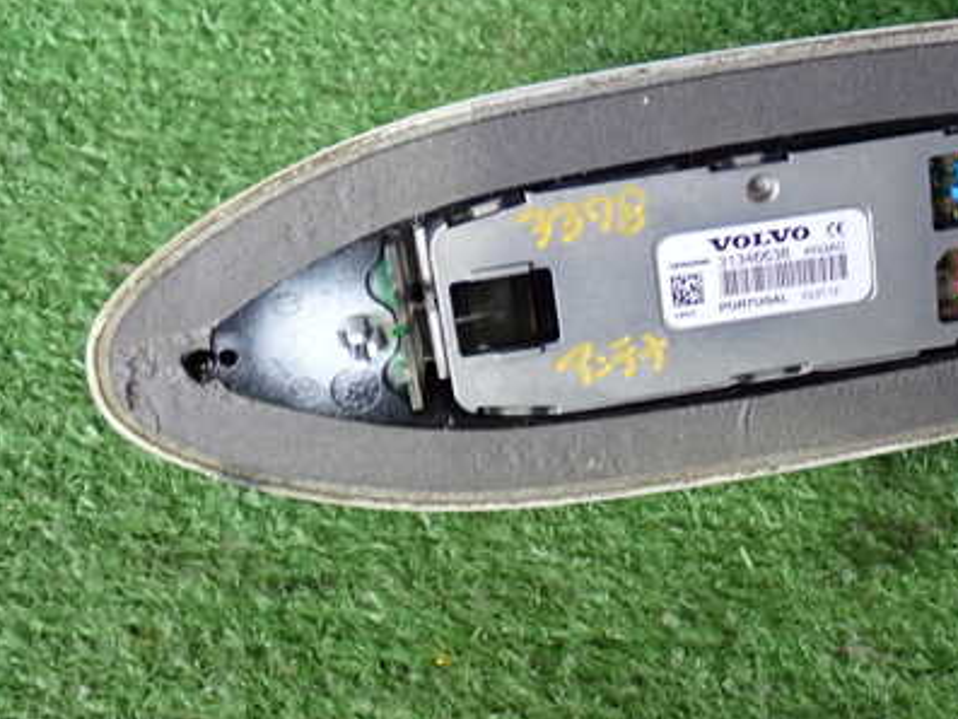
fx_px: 1716
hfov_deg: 30.8
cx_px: 673
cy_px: 263
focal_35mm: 62
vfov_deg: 23.6
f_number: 2.8
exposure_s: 1/40
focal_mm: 7.31
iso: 500
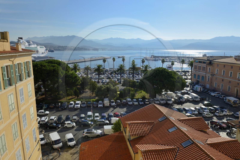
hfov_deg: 73.8
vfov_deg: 53.1
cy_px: 80
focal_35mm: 24
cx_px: 120
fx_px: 160
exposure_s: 1/200
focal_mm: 24
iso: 200
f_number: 14
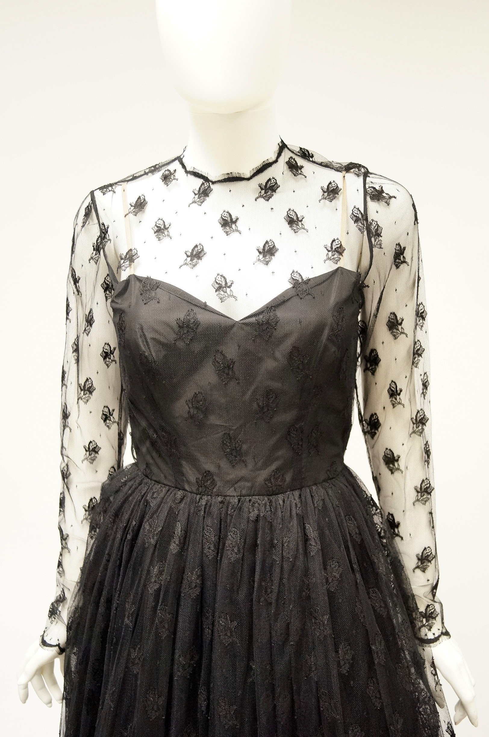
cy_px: 368
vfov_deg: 57.3
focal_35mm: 33
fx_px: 675
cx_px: 244
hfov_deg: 39.8
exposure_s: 1/60
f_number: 4
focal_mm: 22
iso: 1600
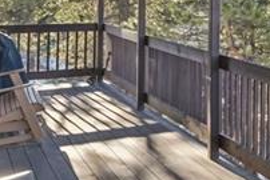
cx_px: 382
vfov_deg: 17.5
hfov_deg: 22.7
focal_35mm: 76
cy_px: -11
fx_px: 570
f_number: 8
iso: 800
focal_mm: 10
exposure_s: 1/160
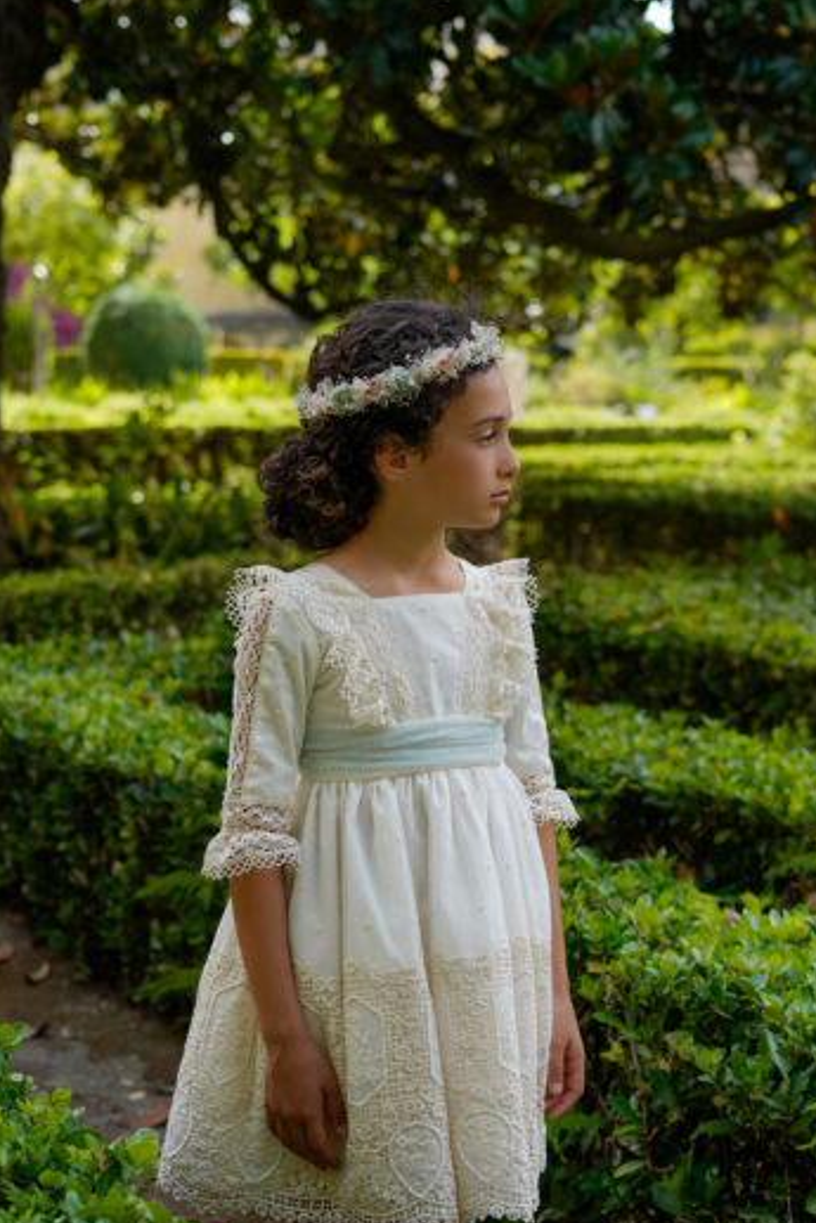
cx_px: 468
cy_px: 625
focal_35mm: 58
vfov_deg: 34.5
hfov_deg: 23.4
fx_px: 1971
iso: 80
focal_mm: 50
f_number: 3.5
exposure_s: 1/250
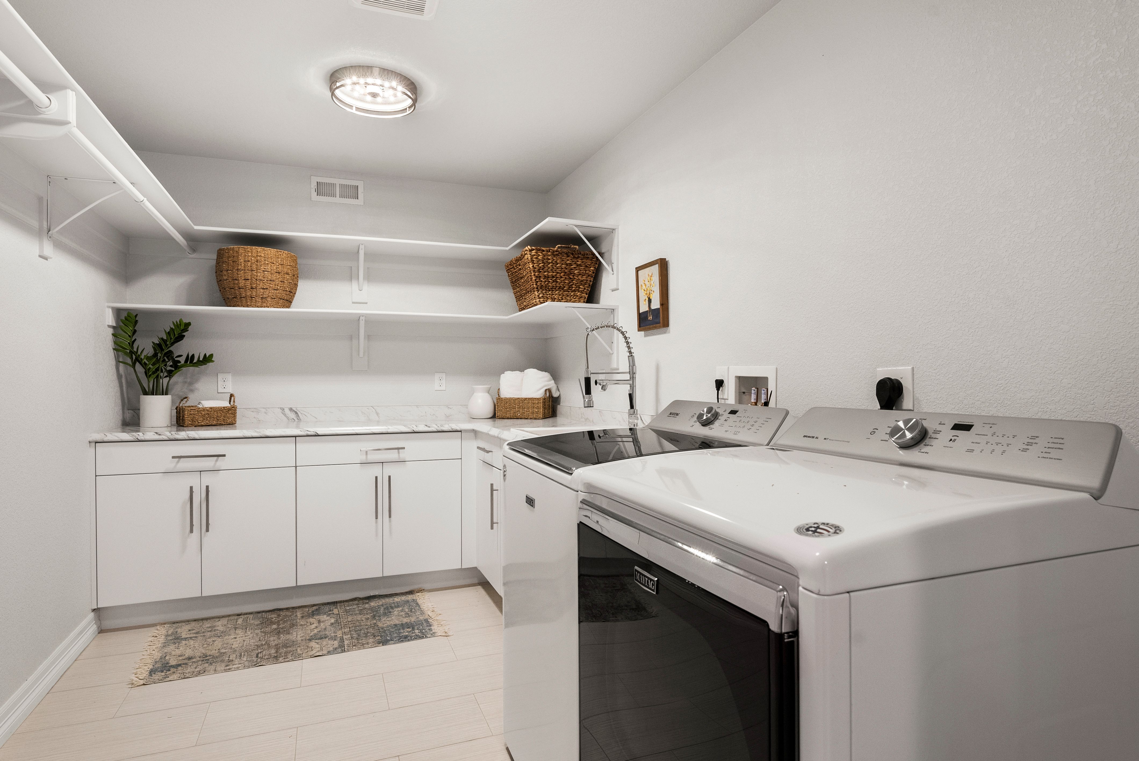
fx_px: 633
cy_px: 380
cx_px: 570
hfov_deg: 83.9
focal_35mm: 20
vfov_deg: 62.0
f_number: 8
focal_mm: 20
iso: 640
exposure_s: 1/8
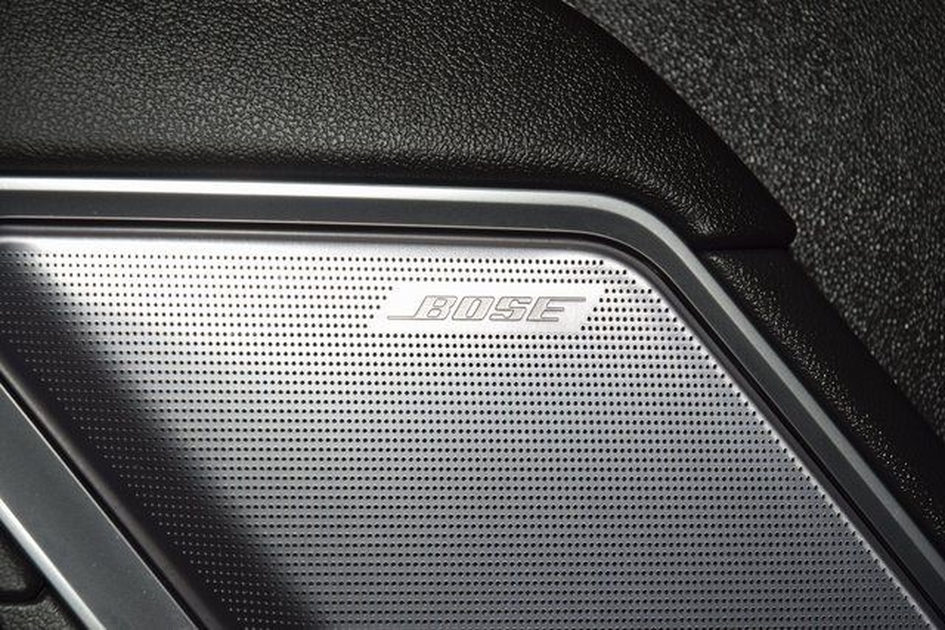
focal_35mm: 105
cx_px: 472
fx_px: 2757
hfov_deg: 19.5
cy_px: 315
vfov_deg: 13.0
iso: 100
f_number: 8
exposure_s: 1/125
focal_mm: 70
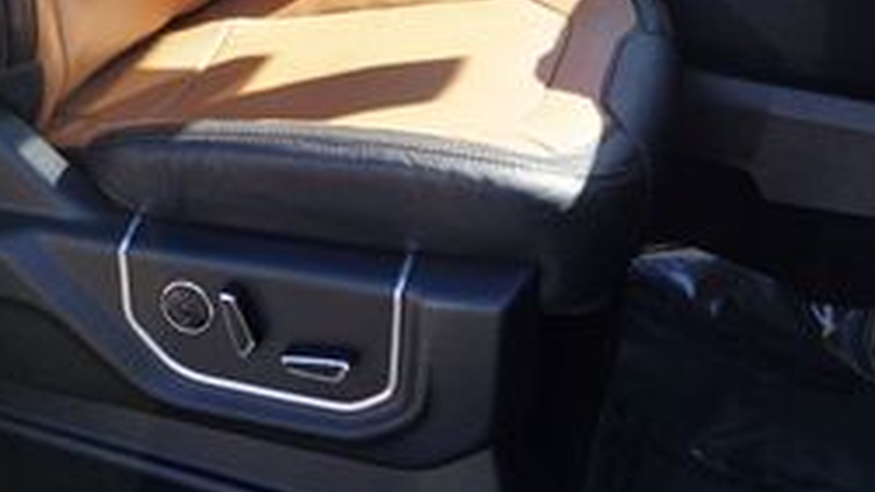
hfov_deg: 32.6
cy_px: -230
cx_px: 293
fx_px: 1484
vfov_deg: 17.1
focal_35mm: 64
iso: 100
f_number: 5.6
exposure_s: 1/80
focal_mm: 16
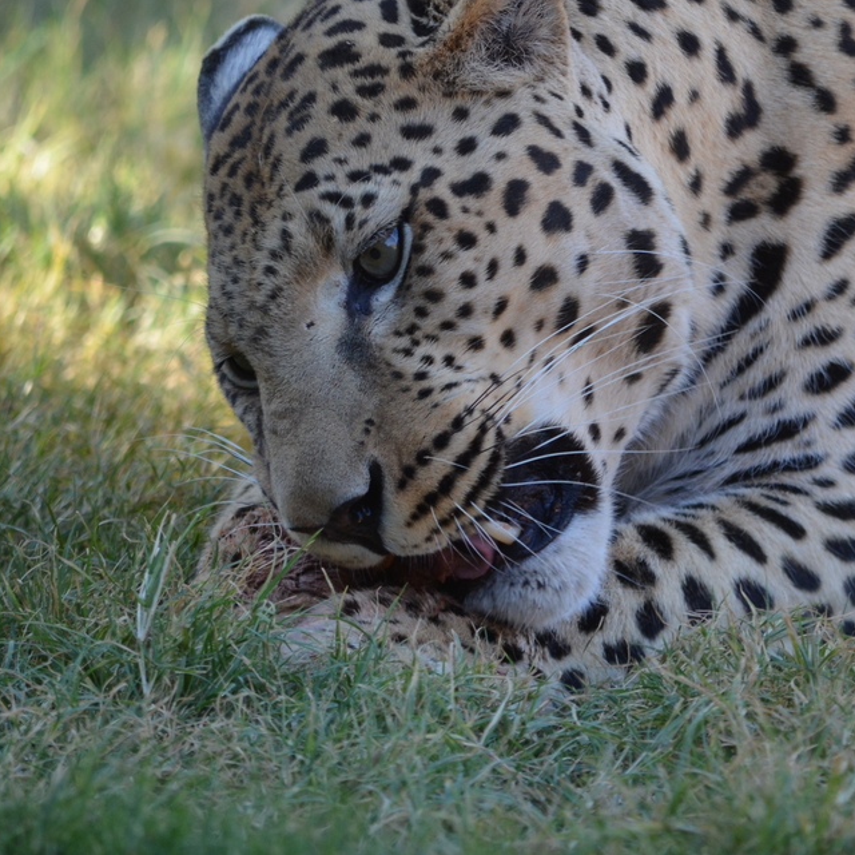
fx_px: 19896
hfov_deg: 2.5
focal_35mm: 712
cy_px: 323
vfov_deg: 2.5
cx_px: 625
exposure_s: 1/250
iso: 500
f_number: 5.6
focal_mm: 280
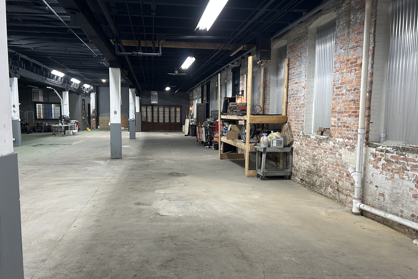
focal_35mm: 28
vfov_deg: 46.4
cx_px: 210
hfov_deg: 65.5
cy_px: 146
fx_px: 325
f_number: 1.5
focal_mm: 5.7
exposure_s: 1/60
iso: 160
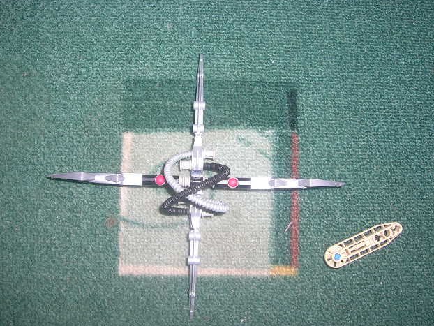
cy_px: 165
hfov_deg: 51.3
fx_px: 452
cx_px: 212
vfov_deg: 39.7
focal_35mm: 36
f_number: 4.8
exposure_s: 1/60.1
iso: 50
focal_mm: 5.4
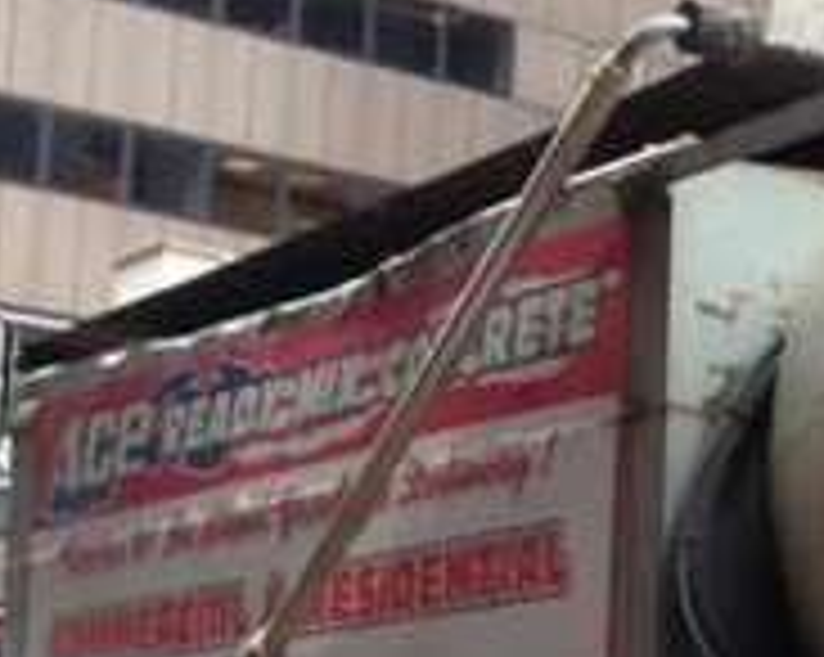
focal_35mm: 141
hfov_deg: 12.3
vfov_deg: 10.7
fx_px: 3435
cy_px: 842
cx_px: 1567
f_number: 2.4
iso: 50
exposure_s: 1/20
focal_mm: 4.12
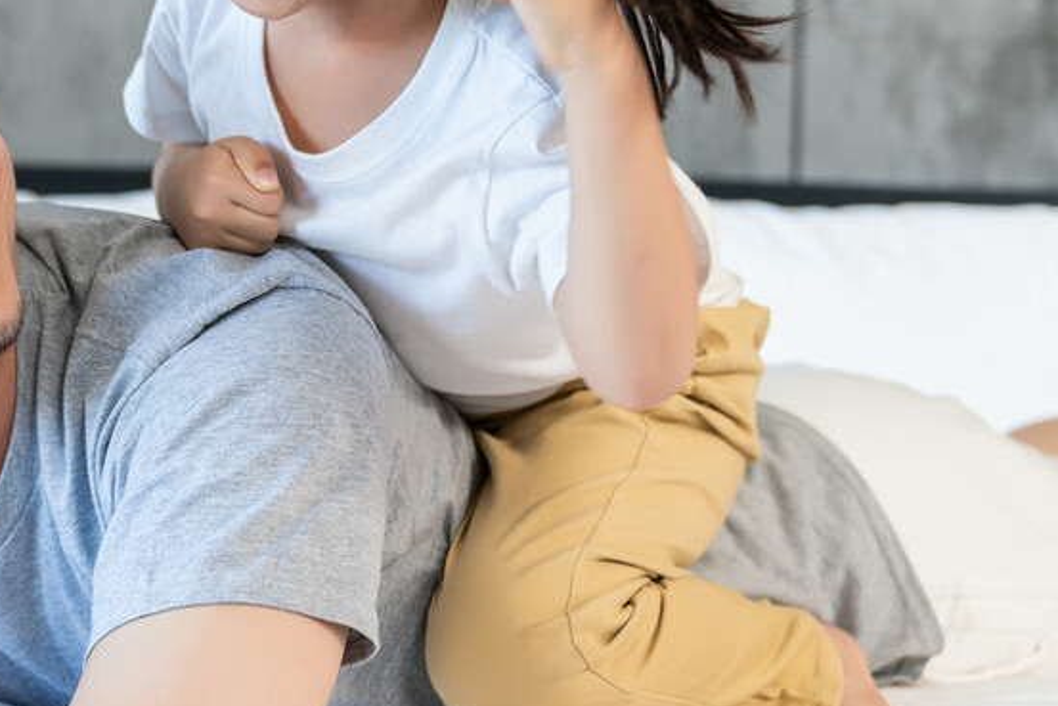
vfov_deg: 15.3
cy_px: 200
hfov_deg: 22.2
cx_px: 78
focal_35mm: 89
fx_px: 2616
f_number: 2.8
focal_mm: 41
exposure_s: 1/125
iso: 320
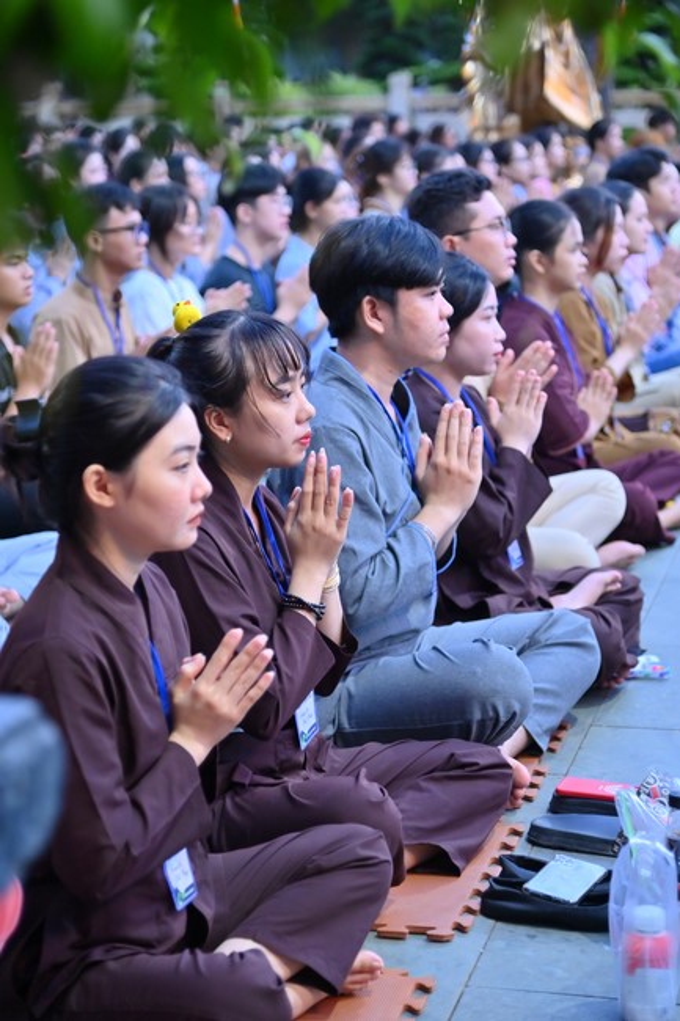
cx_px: 340
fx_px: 2211
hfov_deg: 17.5
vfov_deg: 26.0
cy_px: 510
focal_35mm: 78
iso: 2000
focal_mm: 78
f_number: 4
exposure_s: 1/50
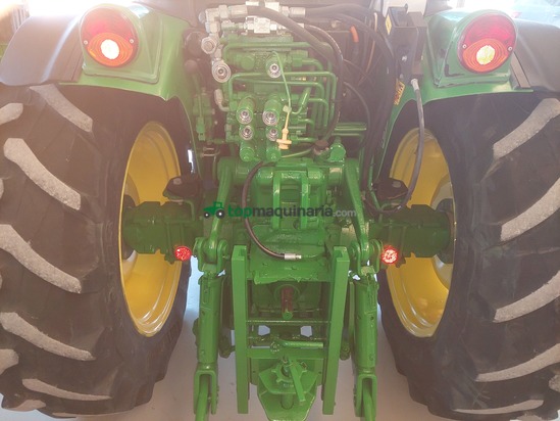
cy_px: 210
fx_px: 405
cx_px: 280
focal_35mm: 25
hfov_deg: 69.4
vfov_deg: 54.9
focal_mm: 5.23
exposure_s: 1/50
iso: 320
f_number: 1.8
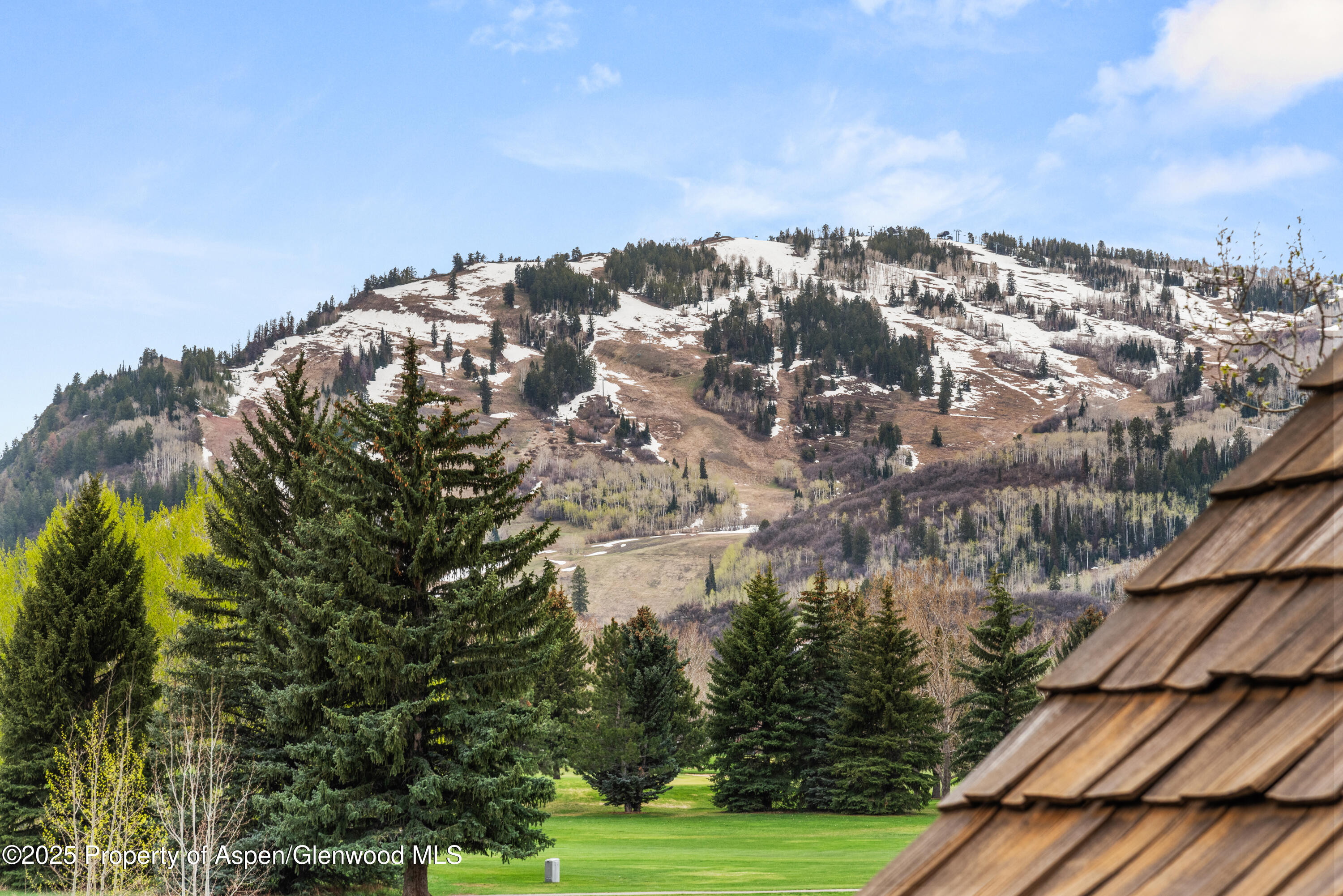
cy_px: 448
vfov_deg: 14.0
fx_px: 3657
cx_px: 672
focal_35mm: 98
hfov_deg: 20.8
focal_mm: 98
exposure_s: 1/100
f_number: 10
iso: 400
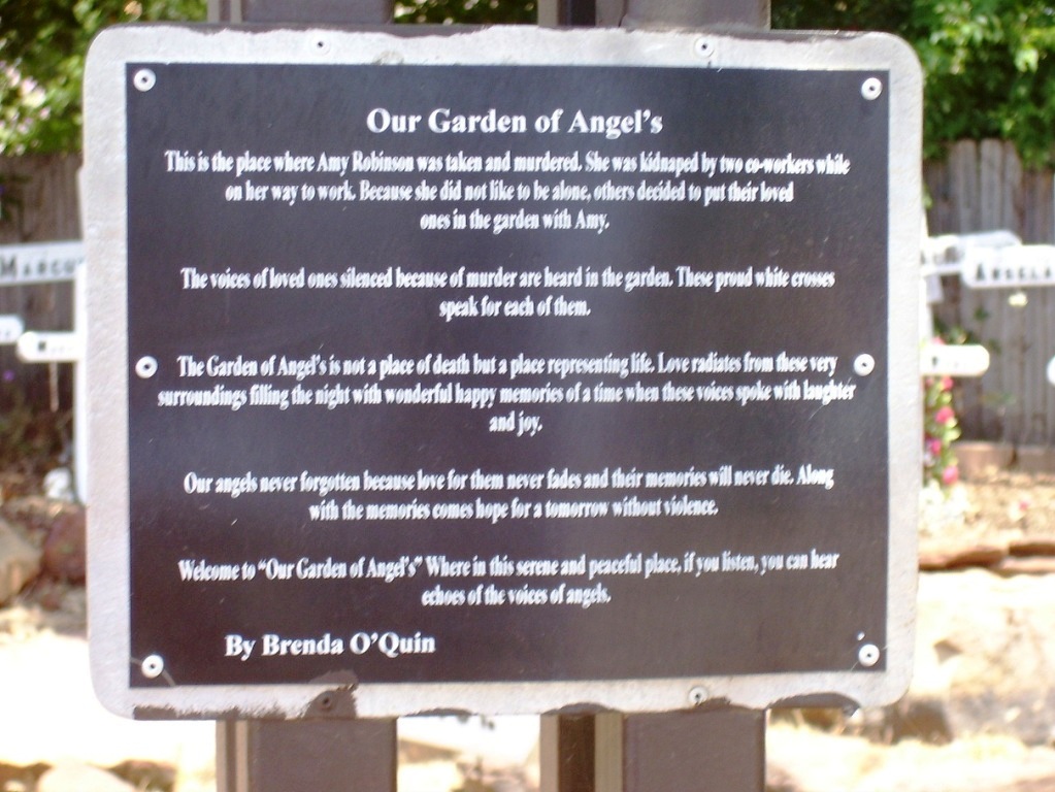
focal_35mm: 102
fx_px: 3110
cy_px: 396
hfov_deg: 19.3
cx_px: 528
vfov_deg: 14.5
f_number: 4.6
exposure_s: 1/125
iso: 80
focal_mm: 16.8
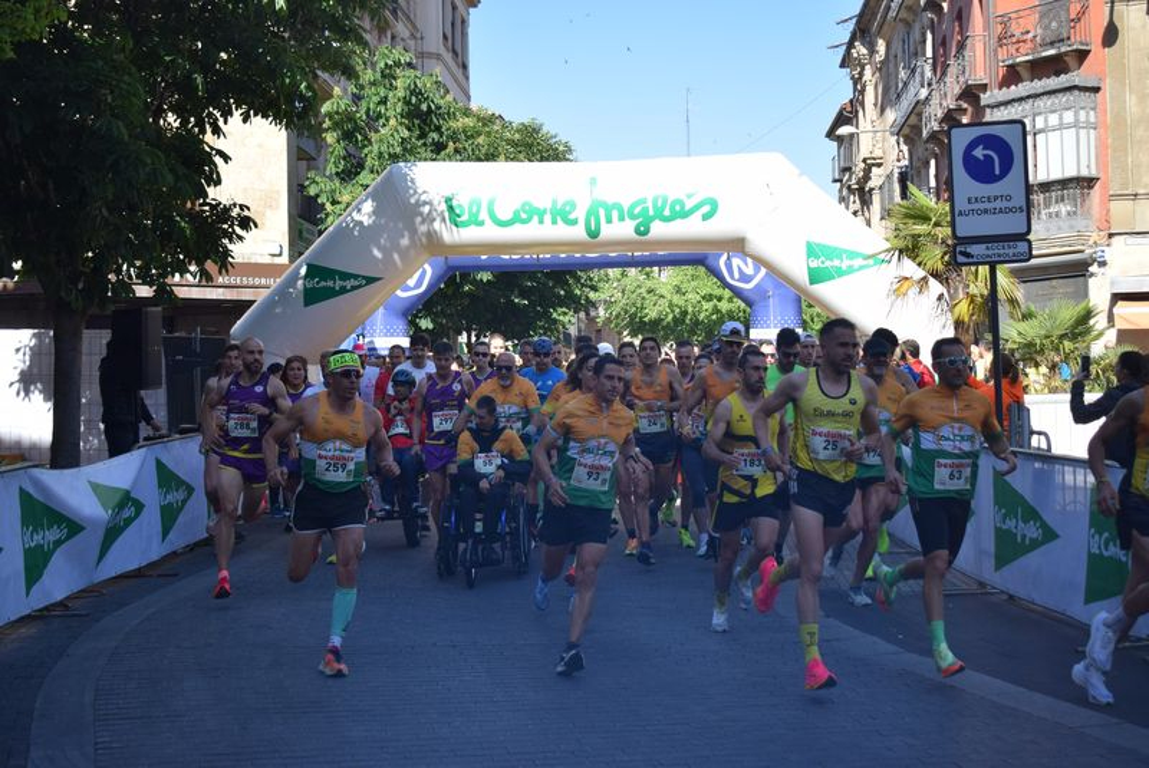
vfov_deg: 23.8
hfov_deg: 35.0
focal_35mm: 57
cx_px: 574
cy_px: 384
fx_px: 1821
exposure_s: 1/1250
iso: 400
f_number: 4.8
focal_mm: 38
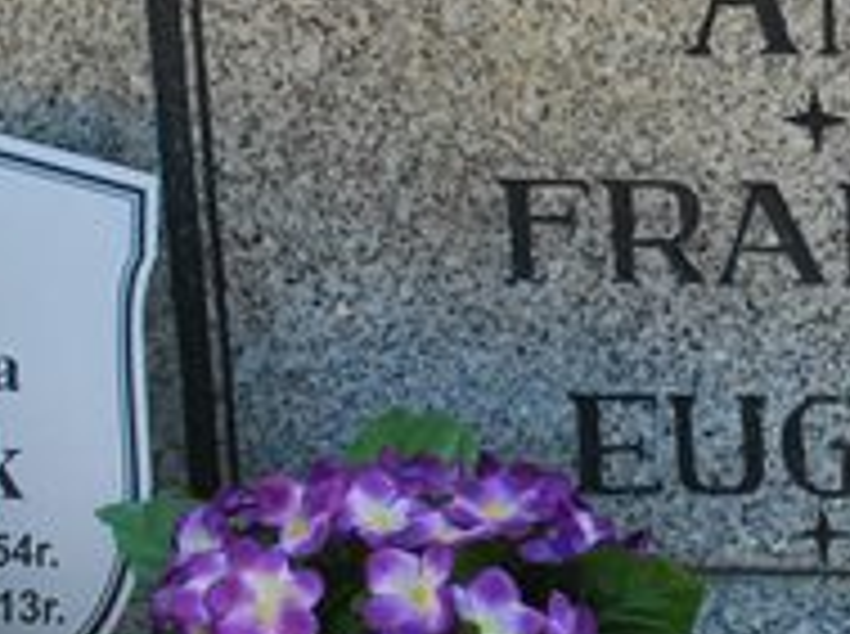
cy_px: 214
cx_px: 958
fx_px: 4658
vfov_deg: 7.8
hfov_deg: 10.3
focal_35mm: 190
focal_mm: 31
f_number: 8
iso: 500
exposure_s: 1/125
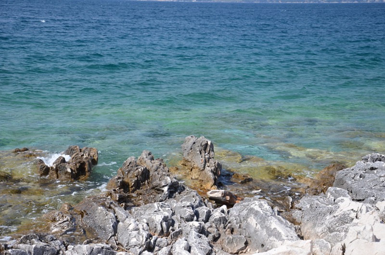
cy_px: 128
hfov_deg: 27.0
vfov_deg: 18.1
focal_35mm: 75
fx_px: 800
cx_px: 192
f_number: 8
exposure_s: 1/250
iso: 200
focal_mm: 50
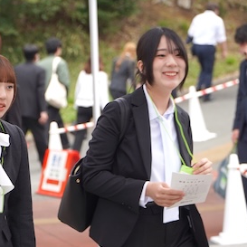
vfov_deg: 9.4
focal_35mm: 187
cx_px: 43
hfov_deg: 9.3
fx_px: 1510
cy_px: 141
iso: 200
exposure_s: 1/160
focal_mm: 80
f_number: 4
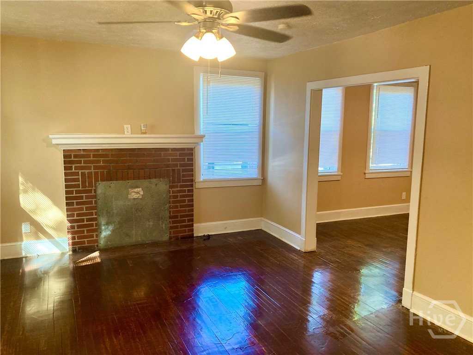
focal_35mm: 28
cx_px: 236
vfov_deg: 49.7
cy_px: 178
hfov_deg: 63.4
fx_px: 383
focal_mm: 3.99
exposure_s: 1/60
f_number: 1.8
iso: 125
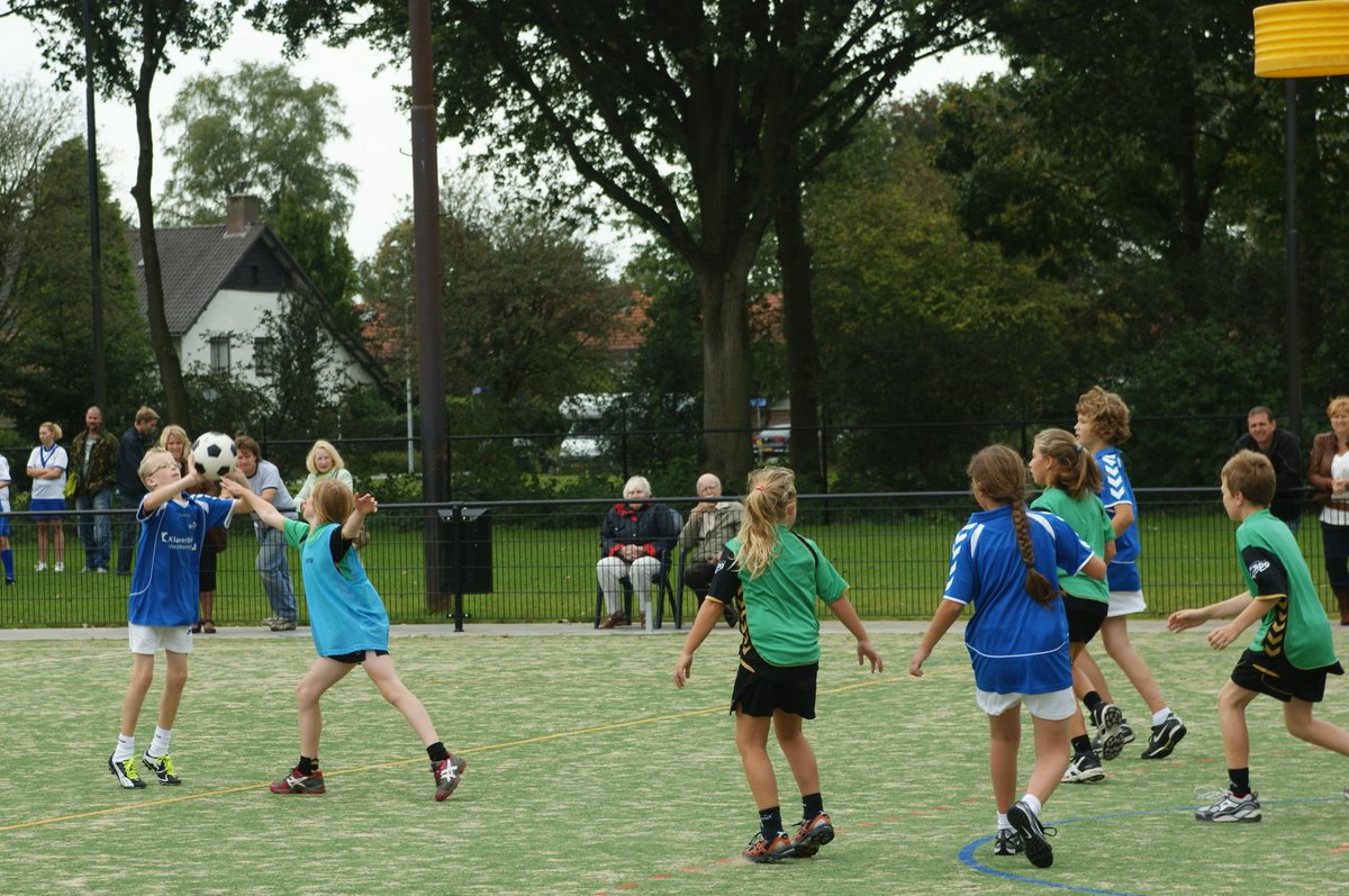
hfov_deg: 19.5
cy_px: 448
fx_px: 3930
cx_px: 674
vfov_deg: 13.0
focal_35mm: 105
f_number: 5.6
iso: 200
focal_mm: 70
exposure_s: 1/400
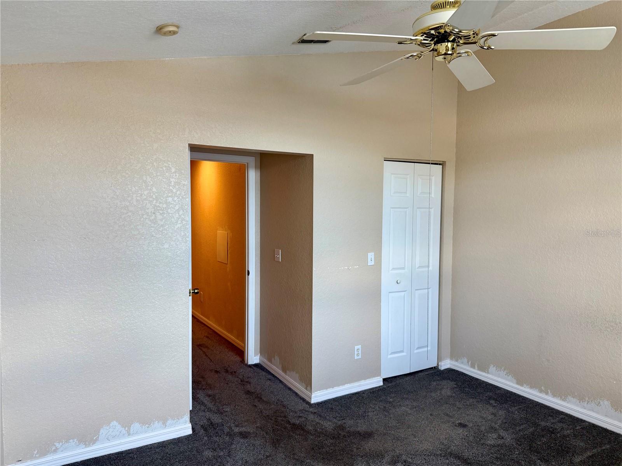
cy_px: 233
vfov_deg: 56.8
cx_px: 311
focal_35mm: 24
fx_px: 431
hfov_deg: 71.6
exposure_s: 1/121
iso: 200
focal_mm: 6.76
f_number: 1.78
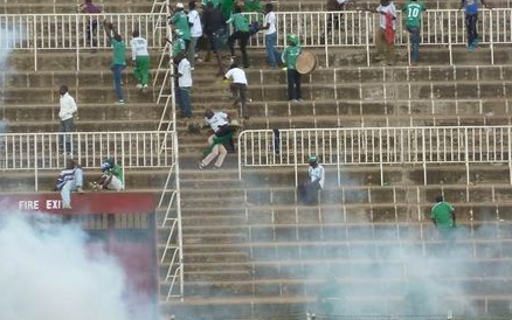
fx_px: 6448
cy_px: 151
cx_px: 331
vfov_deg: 2.8
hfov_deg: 4.5
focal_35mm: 462
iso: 160
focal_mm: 49.2
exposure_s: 1/320
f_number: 4.9
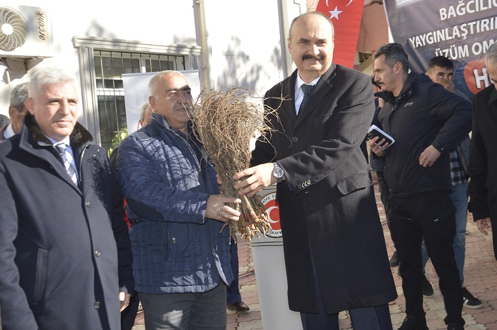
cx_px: 301
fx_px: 565
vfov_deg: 32.5
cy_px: 165
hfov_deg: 47.2
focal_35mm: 41
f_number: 5.6
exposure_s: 1/200
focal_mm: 22
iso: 100
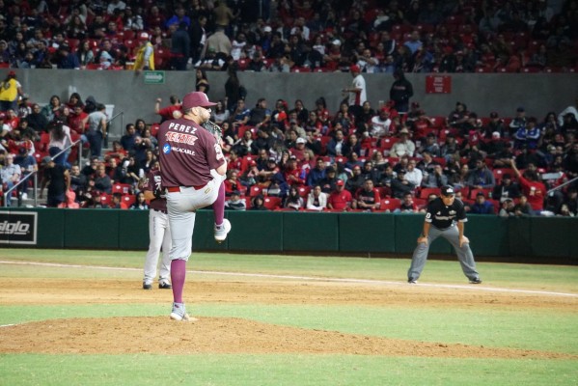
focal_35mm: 300
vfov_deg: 4.6
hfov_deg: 6.9
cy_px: 193
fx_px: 4819
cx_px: 289
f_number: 6.3
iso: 6400
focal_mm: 200
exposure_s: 1/200
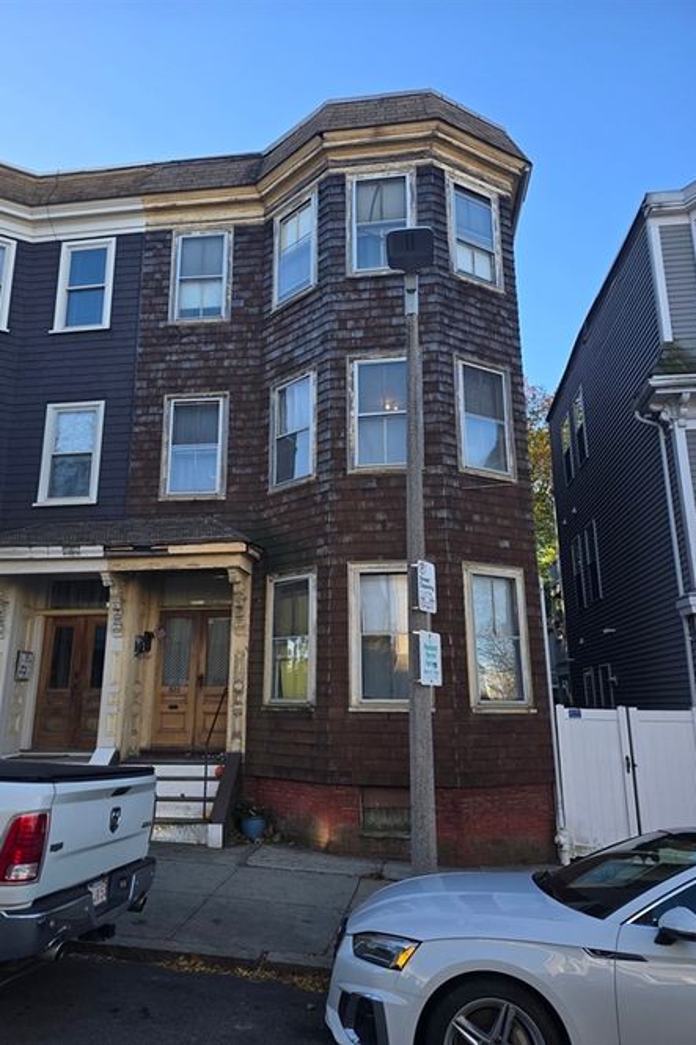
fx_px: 696
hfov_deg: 53.0
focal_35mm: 24
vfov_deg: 73.8
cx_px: 317
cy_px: 522
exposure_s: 1/143
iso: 12
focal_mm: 6.3
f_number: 1.7
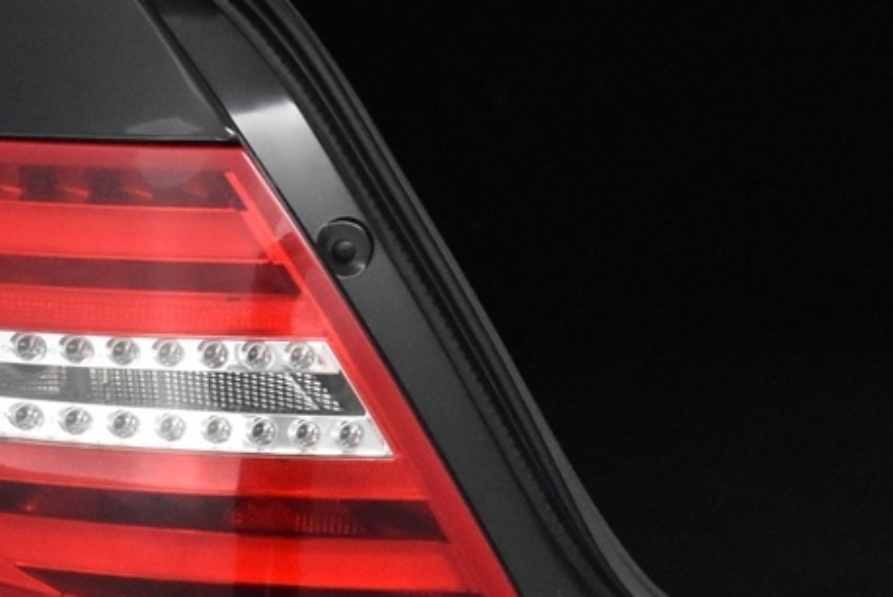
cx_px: 771
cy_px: 478
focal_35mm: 159
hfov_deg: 12.8
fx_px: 3946
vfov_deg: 8.6
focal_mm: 30
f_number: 5.6
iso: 3200
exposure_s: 1/125
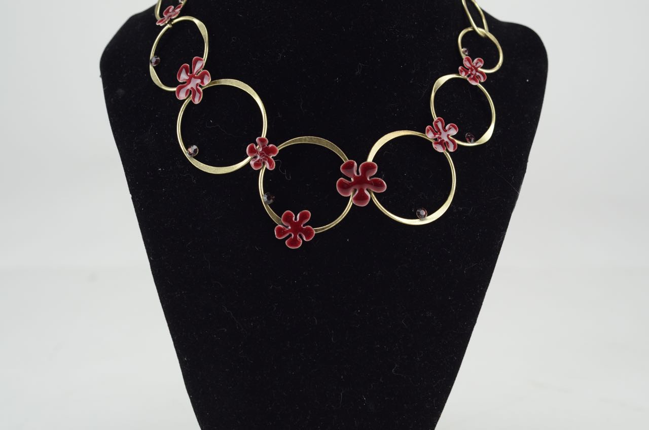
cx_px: 324
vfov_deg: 18.1
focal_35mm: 75
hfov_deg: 27.0
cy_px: 215
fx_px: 1349
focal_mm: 50
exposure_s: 1/125
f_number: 5
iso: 640
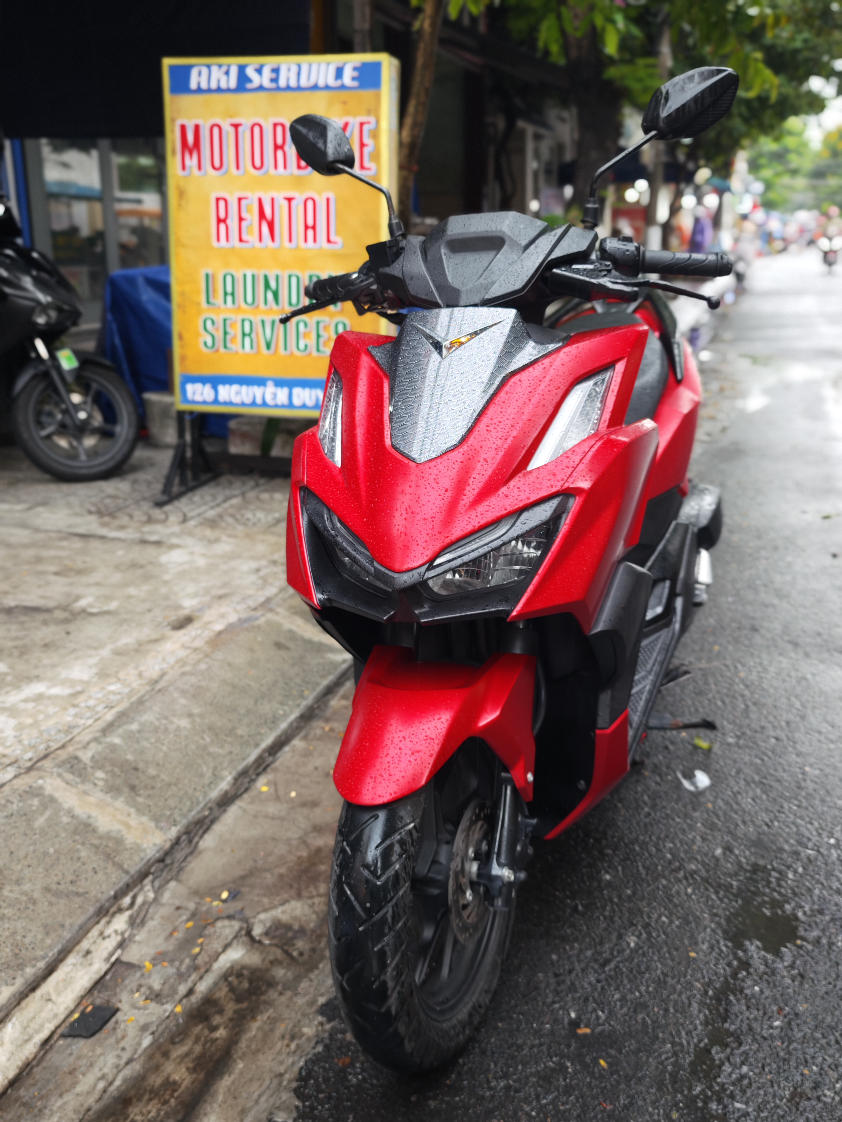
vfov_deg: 52.6
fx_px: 1135
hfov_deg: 40.7
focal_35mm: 35
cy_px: 561
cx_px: 421
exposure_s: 1/50
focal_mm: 8.72
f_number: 1.63
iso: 250
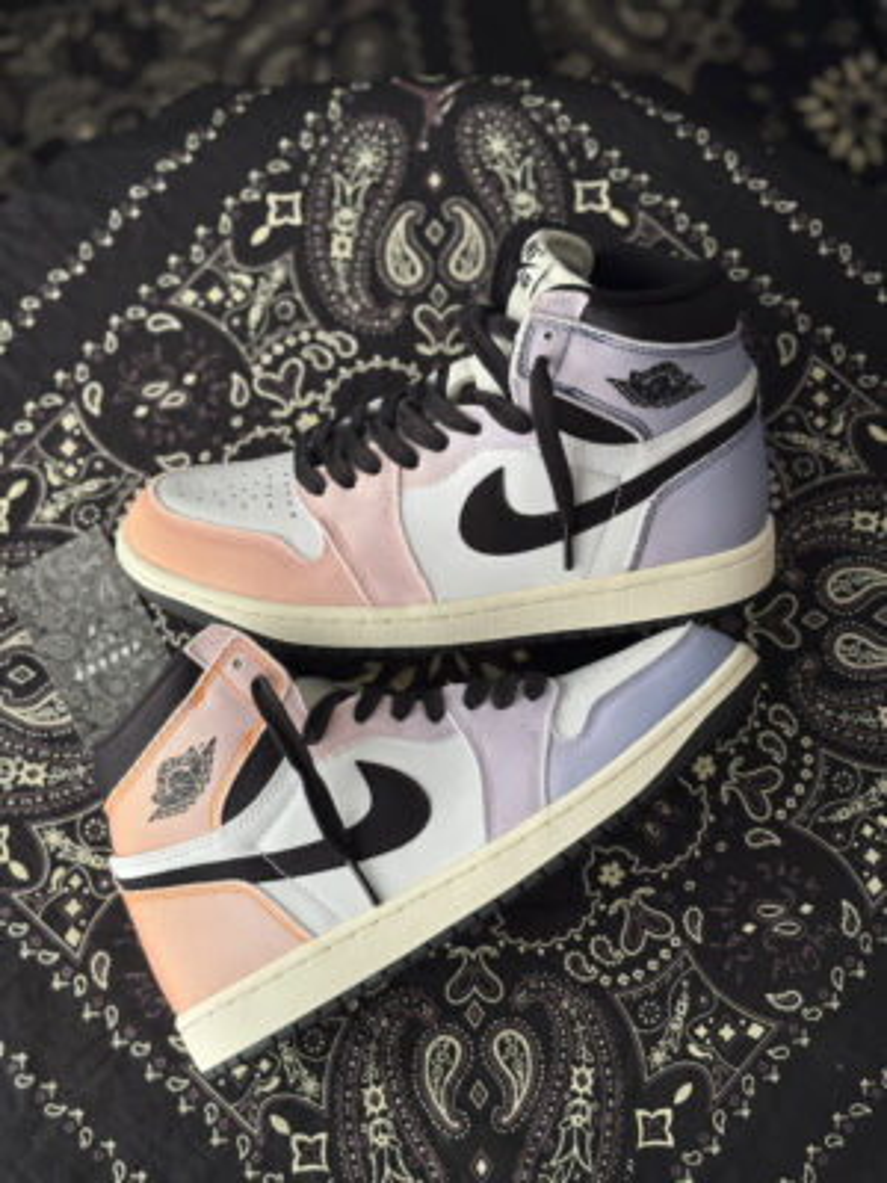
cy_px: 592
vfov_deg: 36.8
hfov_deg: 28.0
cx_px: 444
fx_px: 1777
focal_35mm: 52
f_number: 1.6
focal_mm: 5.96
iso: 32
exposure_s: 1/204
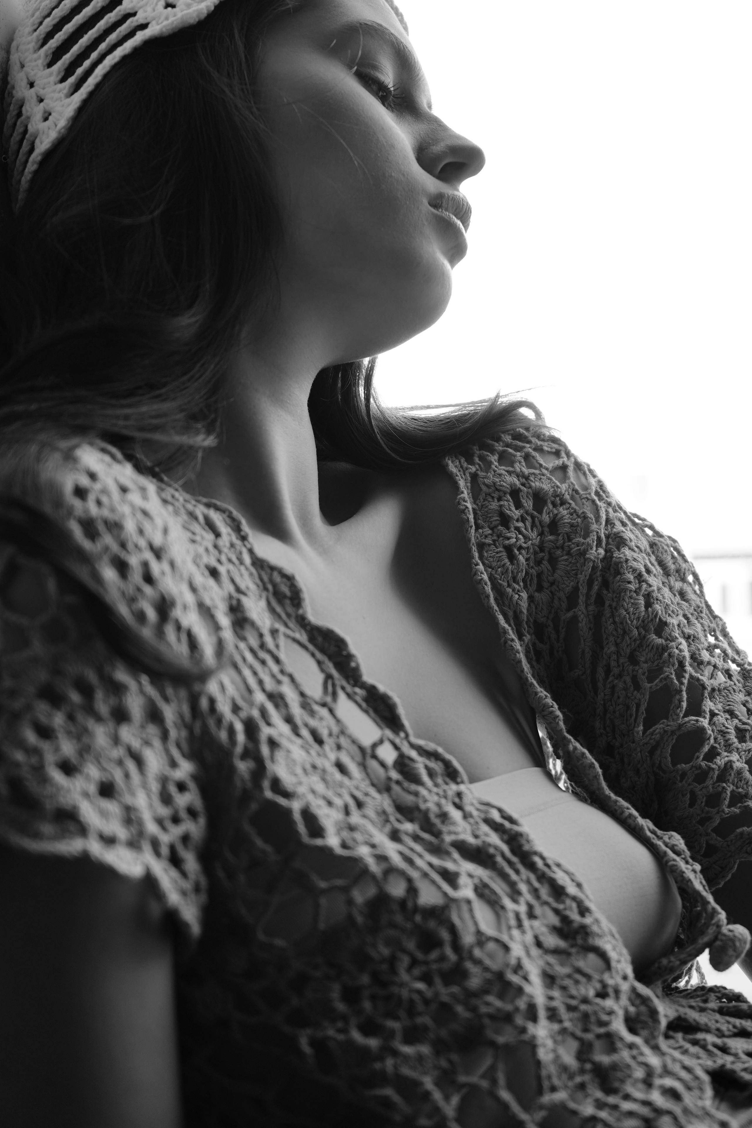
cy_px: 564
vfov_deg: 34.5
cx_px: 376
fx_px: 1817
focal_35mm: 58
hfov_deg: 23.4
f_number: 5
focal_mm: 58
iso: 320
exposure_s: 1/125
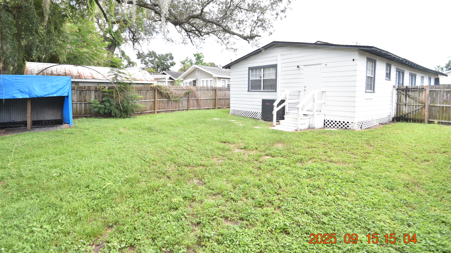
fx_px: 203
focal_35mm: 17
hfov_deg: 95.9
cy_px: 101
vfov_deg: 63.3
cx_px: 219
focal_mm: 10
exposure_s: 1/750
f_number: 4
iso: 800
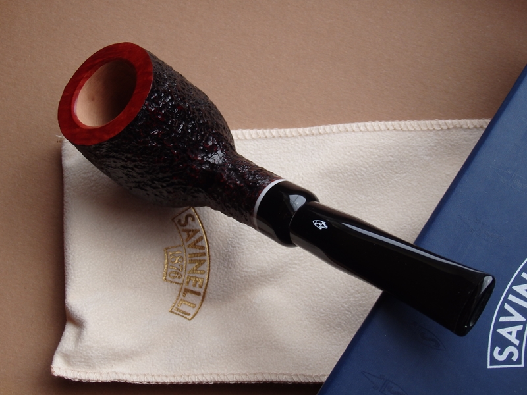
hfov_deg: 26.7
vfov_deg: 20.2
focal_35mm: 73
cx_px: 264
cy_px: 198
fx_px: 1111
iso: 125
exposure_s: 1/50
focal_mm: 13.1
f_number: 4.5
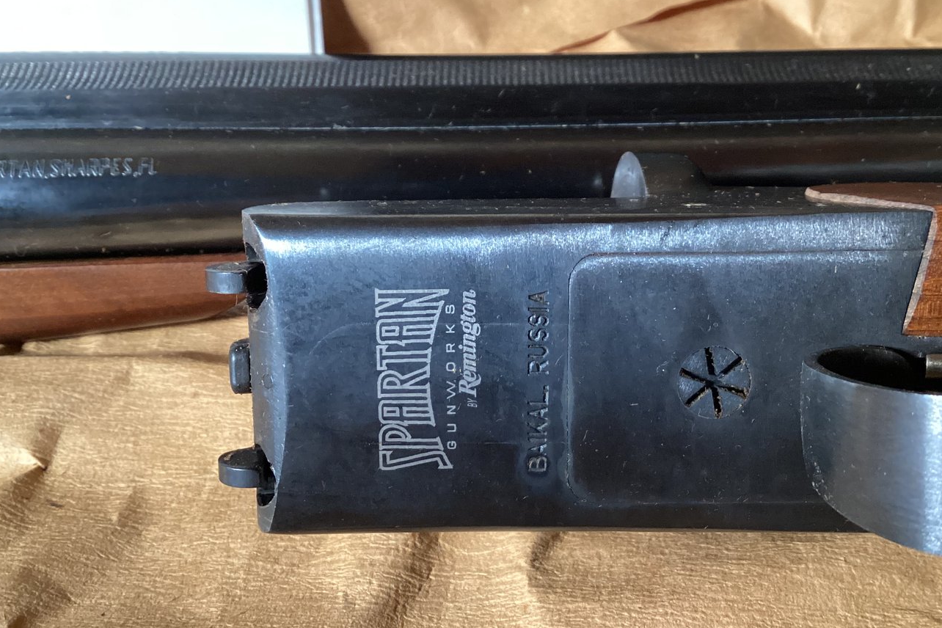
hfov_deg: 50.5
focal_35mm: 38
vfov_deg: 35.0
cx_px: 535
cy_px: 295
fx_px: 994
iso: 320
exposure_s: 1/40
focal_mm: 3.3
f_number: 2.4
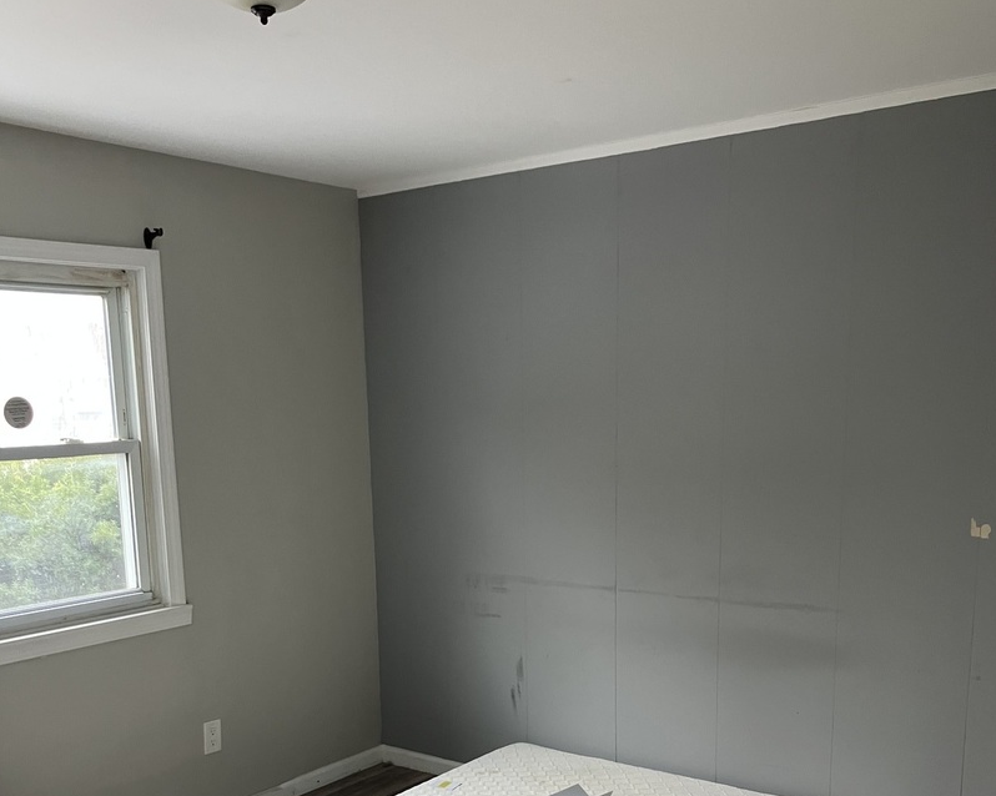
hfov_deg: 49.1
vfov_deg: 38.7
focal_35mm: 37
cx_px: 498
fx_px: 1090
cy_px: 630
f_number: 1.8
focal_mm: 3.99
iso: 100
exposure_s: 1/60
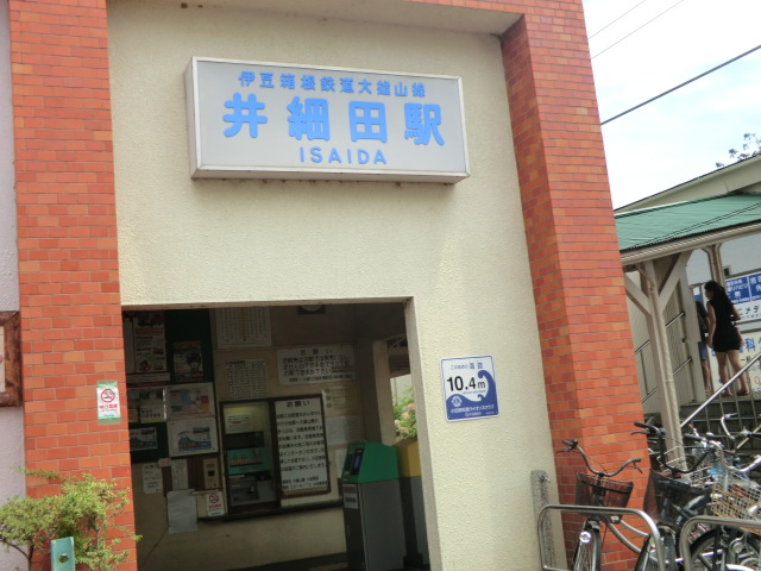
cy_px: 286
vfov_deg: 36.0
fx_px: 879
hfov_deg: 46.8
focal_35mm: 40
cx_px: 380
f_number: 3.8
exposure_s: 1/640
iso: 80
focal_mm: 7.1
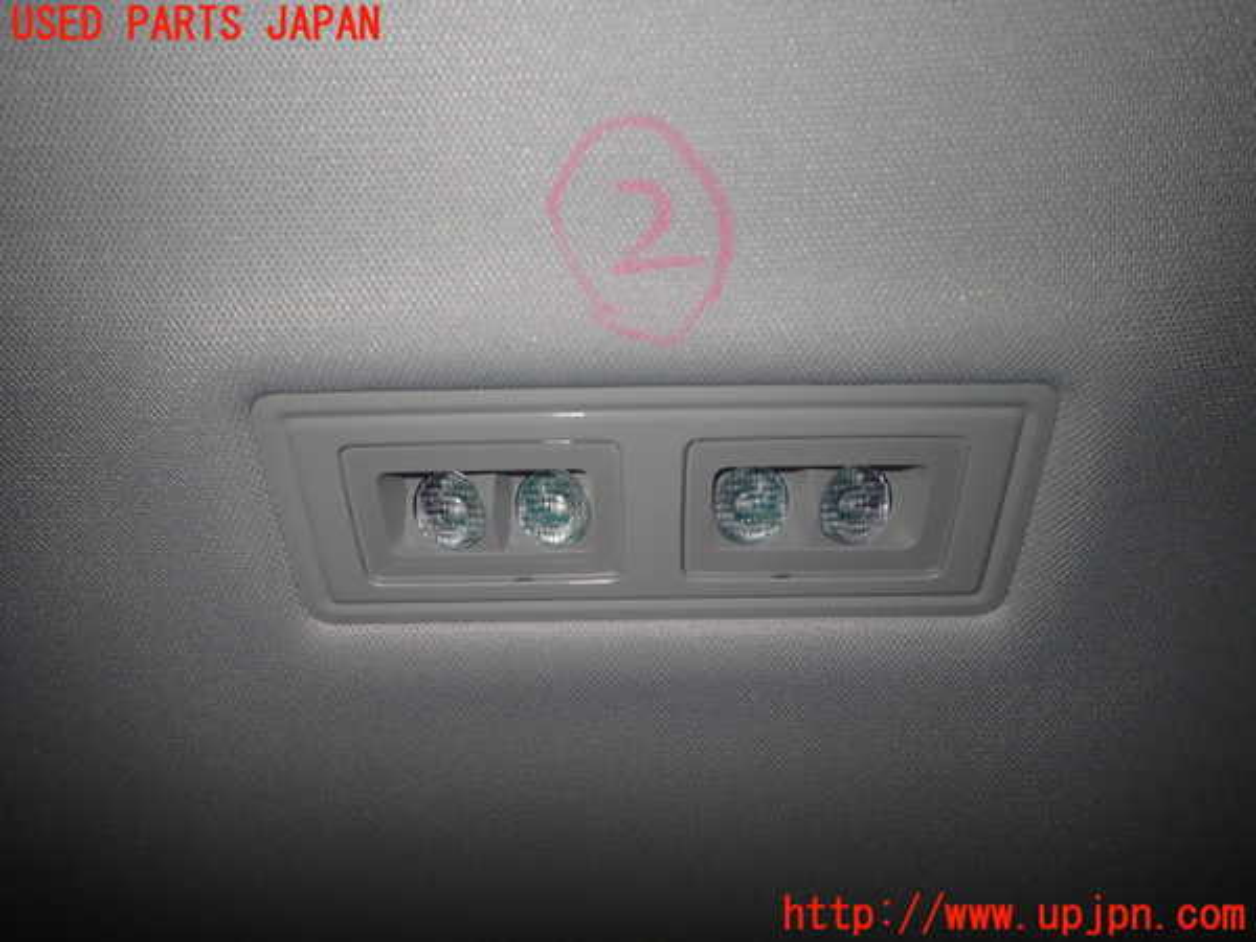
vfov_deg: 54.9
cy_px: 471
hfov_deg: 69.4
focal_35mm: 25
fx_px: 907
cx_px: 628
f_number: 5.6
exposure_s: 1/30
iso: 200
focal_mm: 4.5
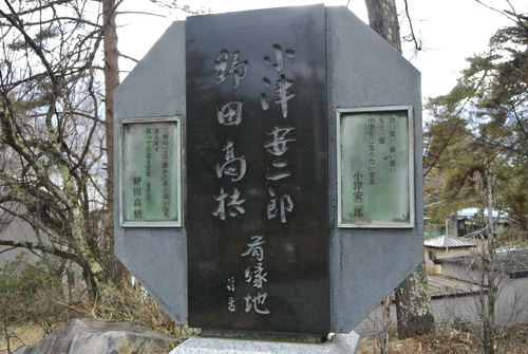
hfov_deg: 51.8
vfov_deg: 36.1
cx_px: 264
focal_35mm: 37
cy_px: 177
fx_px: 543
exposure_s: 1/80
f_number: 4
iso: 100
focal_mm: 14
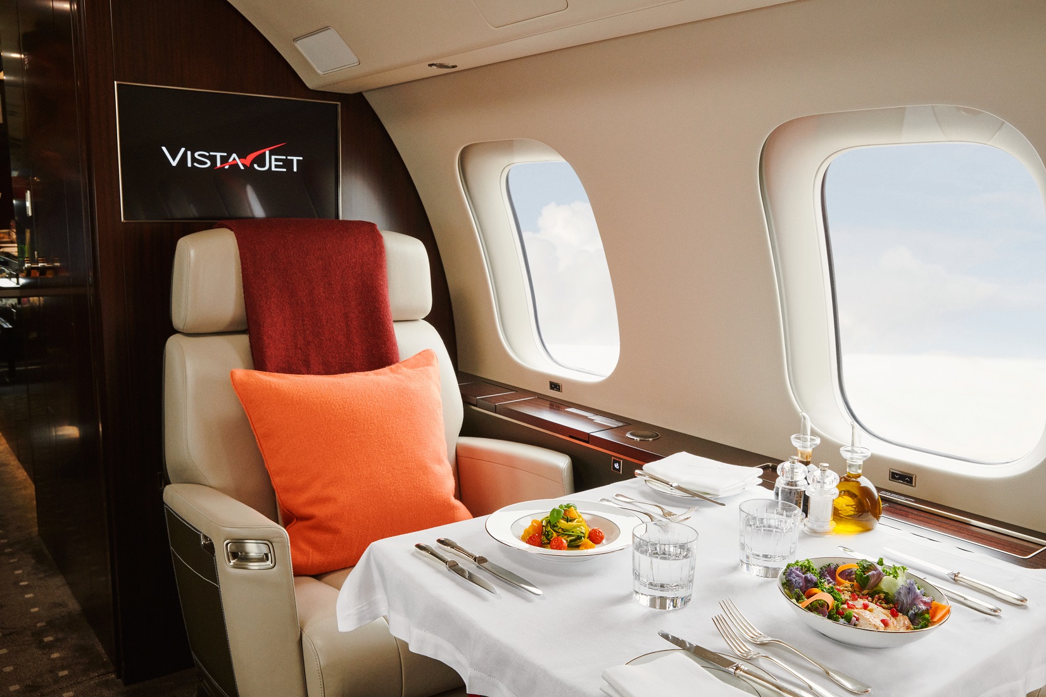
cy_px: 348
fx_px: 901
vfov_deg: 42.3
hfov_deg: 60.3
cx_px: 523
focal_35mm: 31
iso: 640
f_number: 11
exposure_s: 1/25
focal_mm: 31
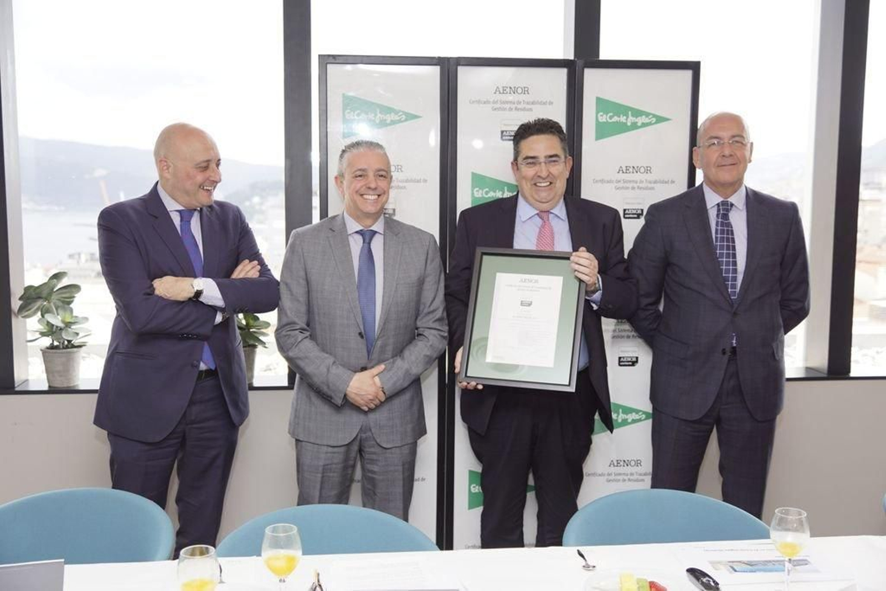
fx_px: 960
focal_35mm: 39
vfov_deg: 34.2
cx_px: 443
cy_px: 296
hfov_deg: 49.5
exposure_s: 1/160
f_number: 2.8
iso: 100
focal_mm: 26
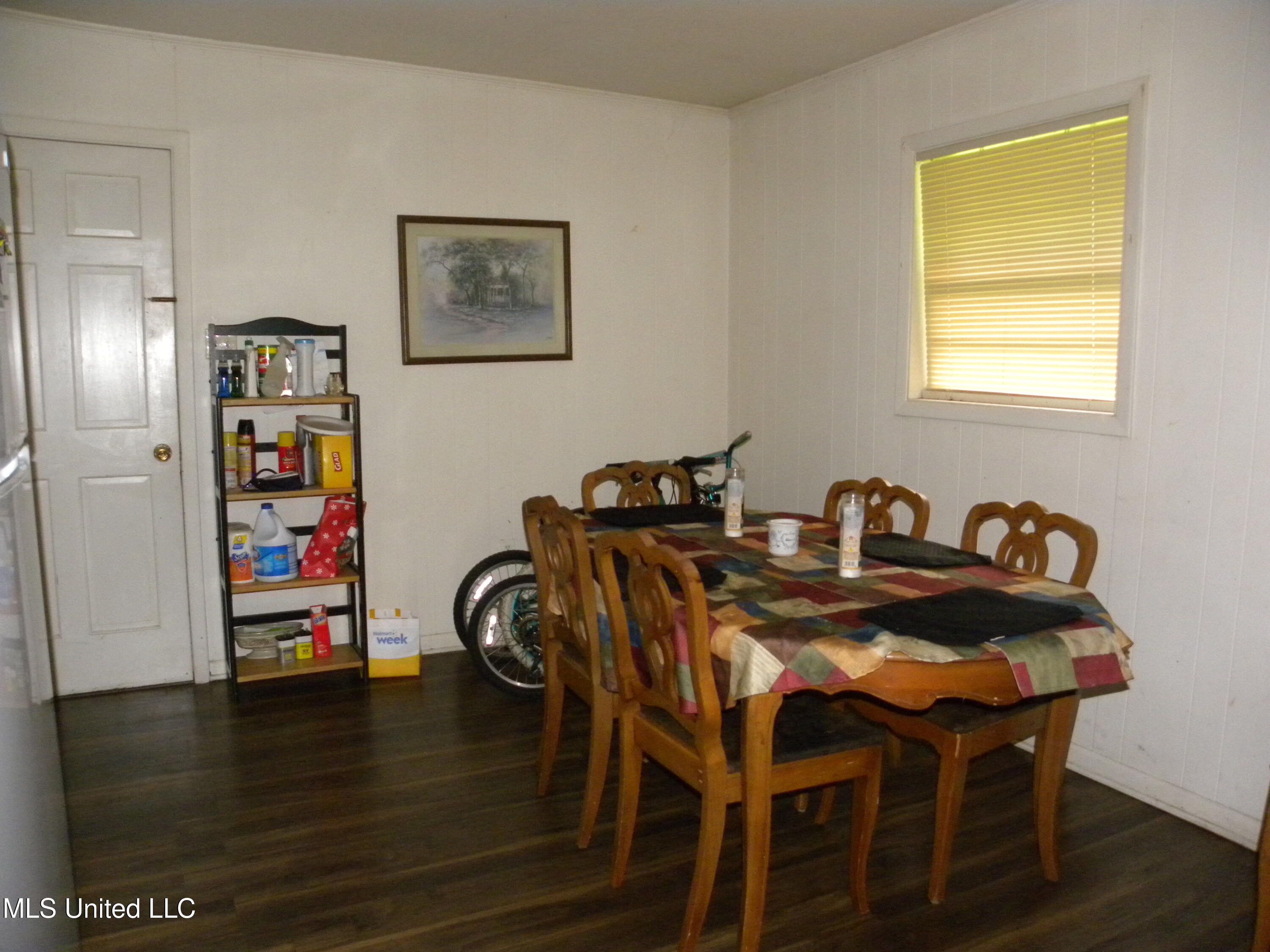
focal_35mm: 26
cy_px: 476
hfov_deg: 67.3
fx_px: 954
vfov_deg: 53.1
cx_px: 635
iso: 400
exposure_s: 1/30
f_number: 2.8
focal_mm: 4.6
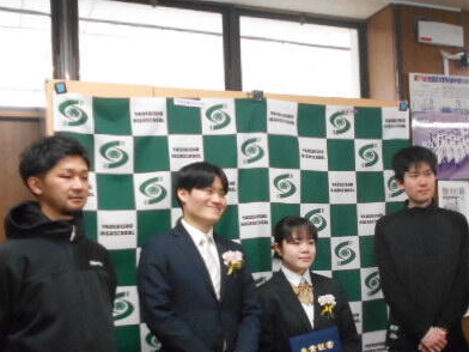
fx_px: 664
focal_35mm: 49
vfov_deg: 29.5
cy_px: 235
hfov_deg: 38.2
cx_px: 337
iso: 800
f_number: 3.4
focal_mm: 5.1
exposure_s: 1/80
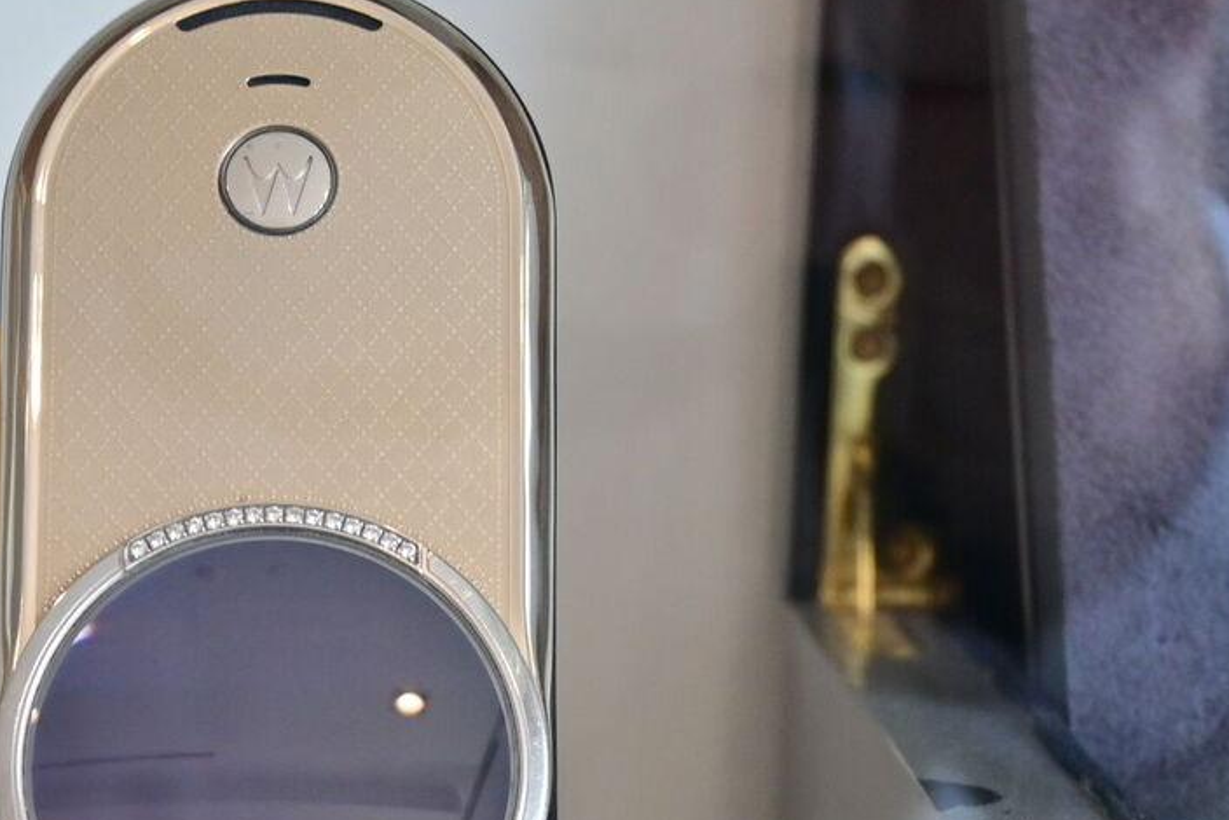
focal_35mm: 139
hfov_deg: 14.7
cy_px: 984
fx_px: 4747
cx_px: 237
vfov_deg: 9.7
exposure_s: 1/100
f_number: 5
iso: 400
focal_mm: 34
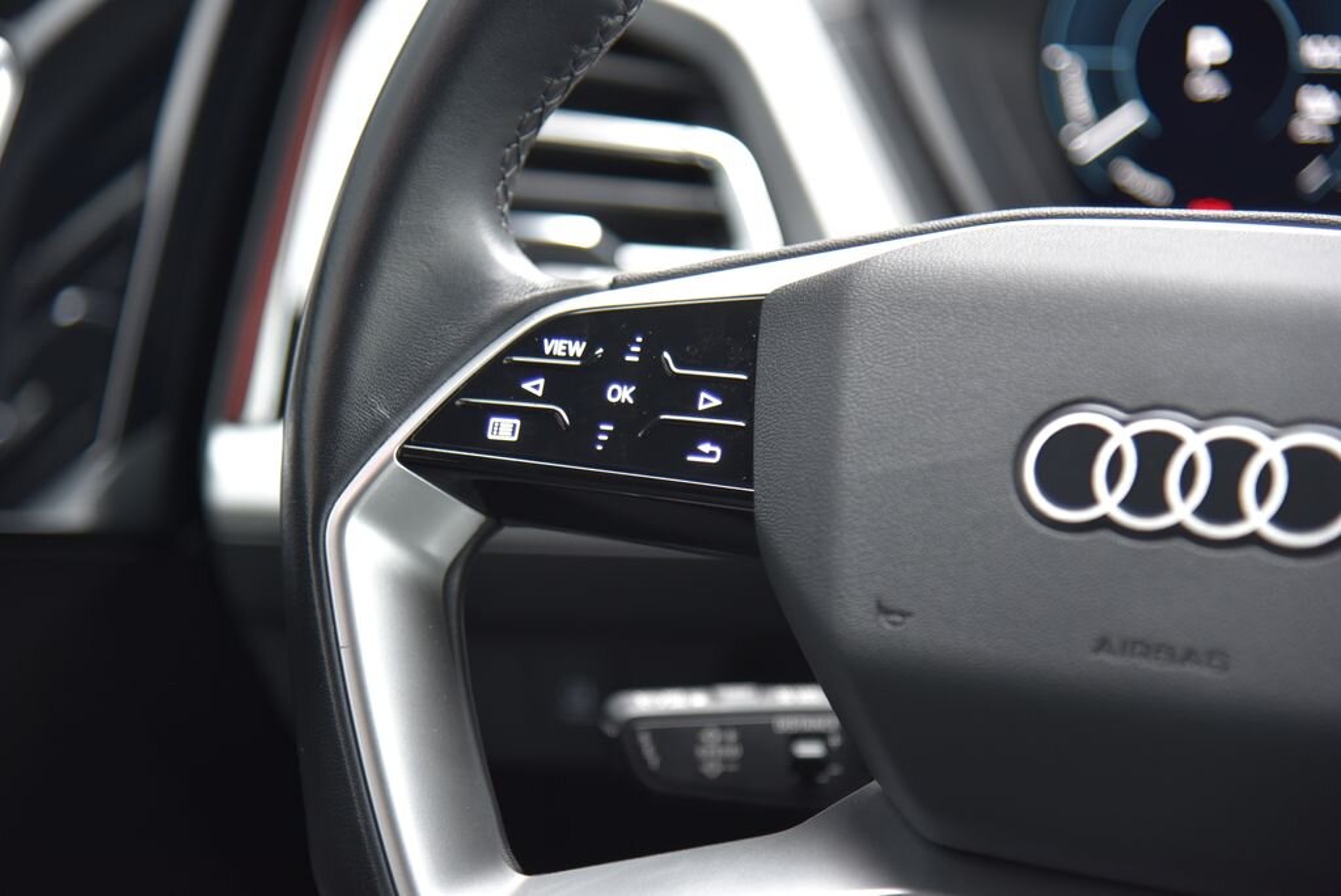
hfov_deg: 17.1
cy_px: 448
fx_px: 4472
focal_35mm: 120
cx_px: 670
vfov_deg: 11.4
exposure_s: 1/50
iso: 500
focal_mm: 120
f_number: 4
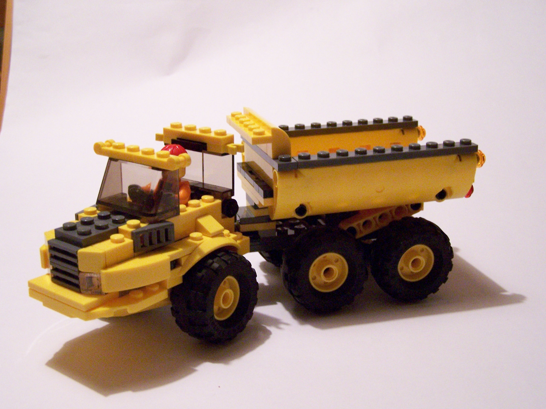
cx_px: 273
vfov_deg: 30.3
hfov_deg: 39.7
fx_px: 757
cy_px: 204
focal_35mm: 48
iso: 400
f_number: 3
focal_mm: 8
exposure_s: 1/15
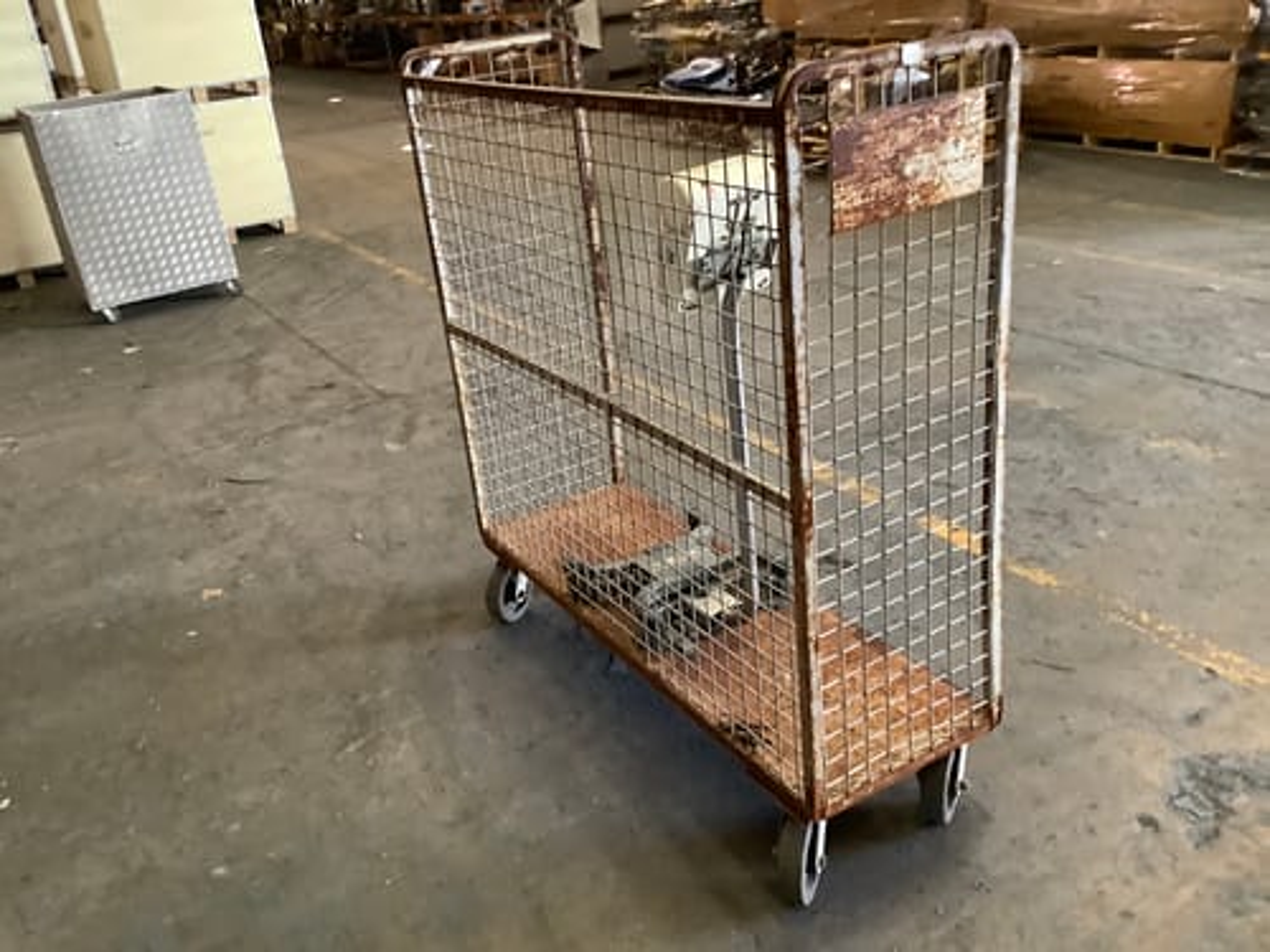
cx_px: 635
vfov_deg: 45.4
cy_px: 476
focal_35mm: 31
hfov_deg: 58.4
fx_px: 1137
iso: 320
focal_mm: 3.3
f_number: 2.4
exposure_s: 1/33
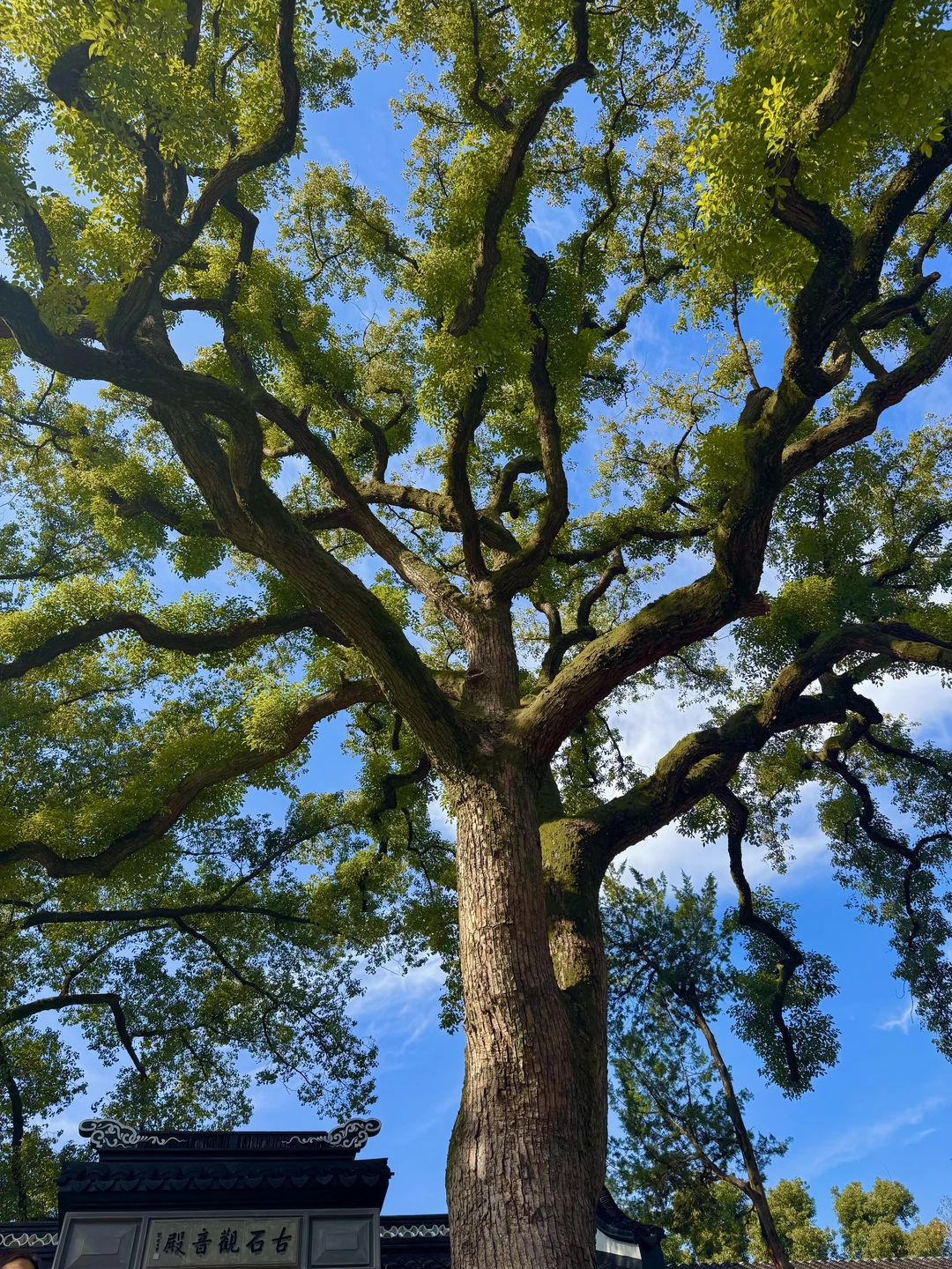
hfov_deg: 56.8
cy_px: 634
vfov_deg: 71.6
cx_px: 476
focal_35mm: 24
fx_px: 880
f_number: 1.78
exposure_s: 1/2105
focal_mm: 6.76
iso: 80
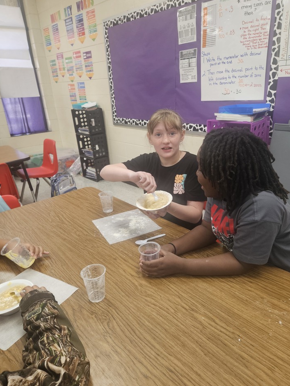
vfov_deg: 69.3
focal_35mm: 25
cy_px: 202
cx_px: 153
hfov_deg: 54.9
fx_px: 279
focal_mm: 5.4
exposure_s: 1/120
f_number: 1.8
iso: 200
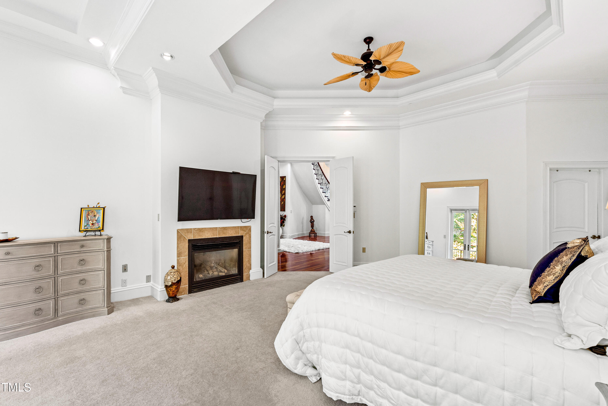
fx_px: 253
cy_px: 203
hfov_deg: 100.4
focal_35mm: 15
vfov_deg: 77.3
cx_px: 304
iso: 100
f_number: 8
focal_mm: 10
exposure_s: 1/3
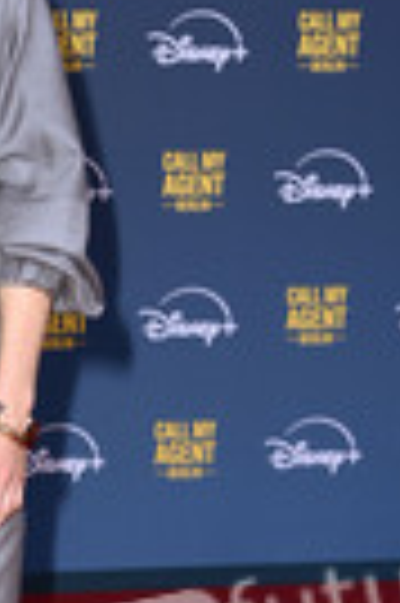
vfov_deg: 10.1
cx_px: -108
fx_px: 3392
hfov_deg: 6.7
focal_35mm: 203
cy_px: 432
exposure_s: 1/200
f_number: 5.6
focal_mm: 68
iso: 800
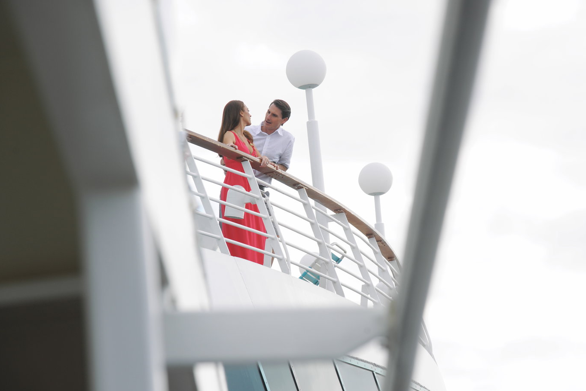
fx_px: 3533
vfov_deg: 6.3
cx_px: 315
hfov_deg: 9.5
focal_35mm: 217
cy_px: 206
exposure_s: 1/250
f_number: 8
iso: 125
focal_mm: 185
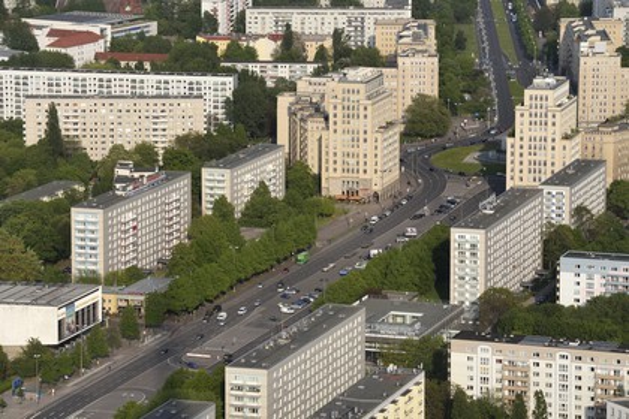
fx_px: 2795
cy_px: 210
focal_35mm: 160
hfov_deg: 12.8
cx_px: 314
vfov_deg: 8.6
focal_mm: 160
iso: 200
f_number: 9
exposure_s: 1/200
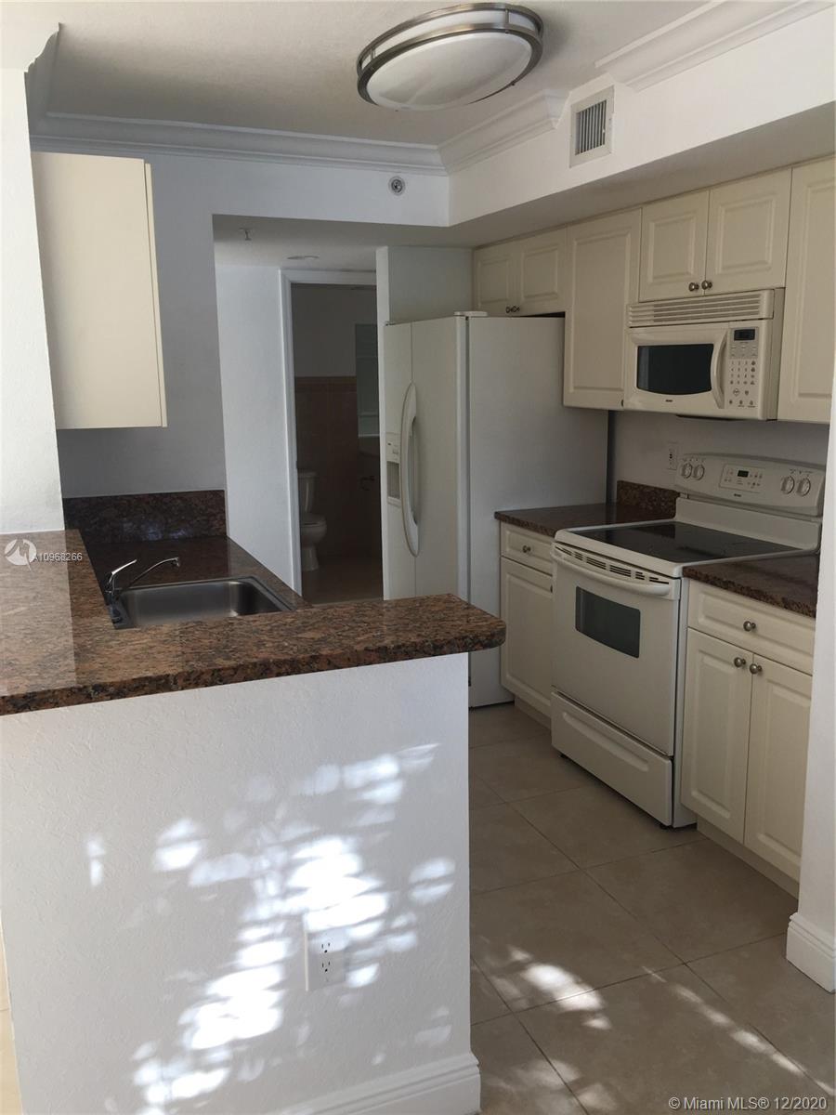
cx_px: 418
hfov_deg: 48.2
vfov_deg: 61.7
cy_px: 558
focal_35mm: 29
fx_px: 934
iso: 40
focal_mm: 4.15
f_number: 2.2
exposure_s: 1/120
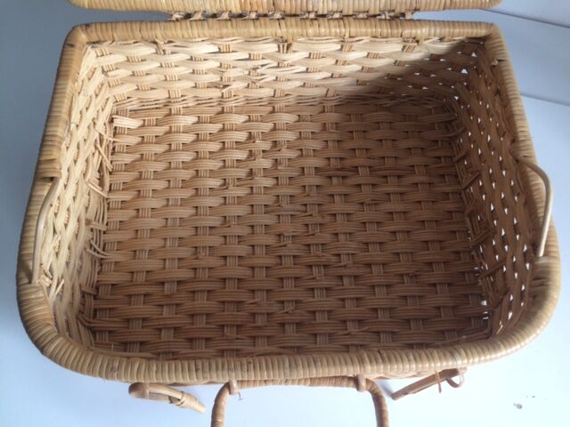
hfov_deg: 61.7
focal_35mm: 29
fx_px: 478
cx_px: 285
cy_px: 214
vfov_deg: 48.2
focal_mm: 4.15
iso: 40
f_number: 2.2
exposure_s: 1/33
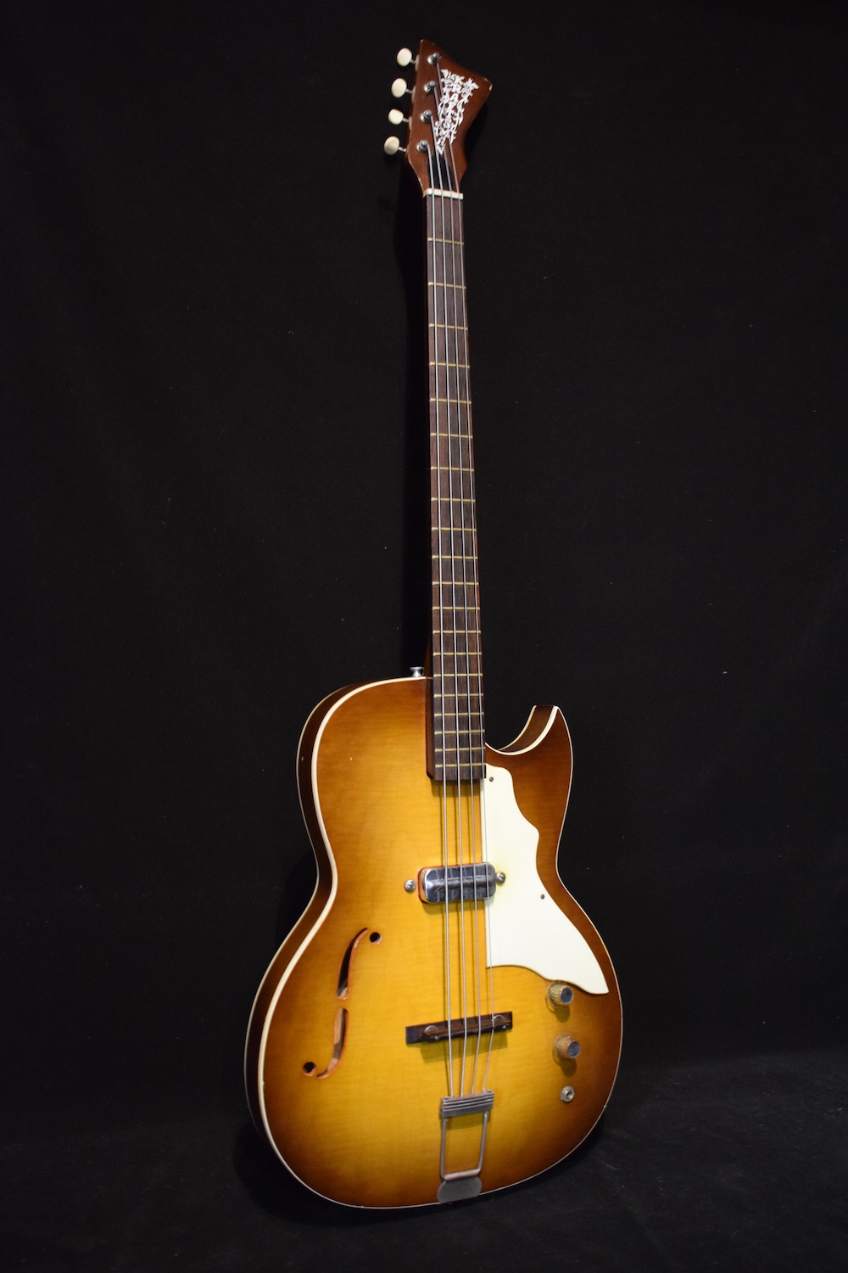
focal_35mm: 36
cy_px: 636
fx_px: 1272
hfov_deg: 36.9
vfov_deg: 53.1
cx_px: 424
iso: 3200
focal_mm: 24
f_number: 4
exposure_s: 1/30
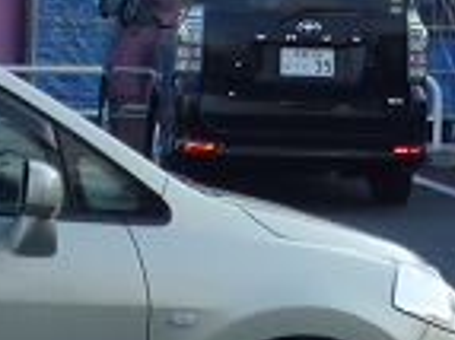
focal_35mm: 245
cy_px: -240
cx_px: 401
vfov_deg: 6.0
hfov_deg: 8.1
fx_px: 3218
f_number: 4.3
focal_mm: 8.8
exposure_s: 1/200
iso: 100
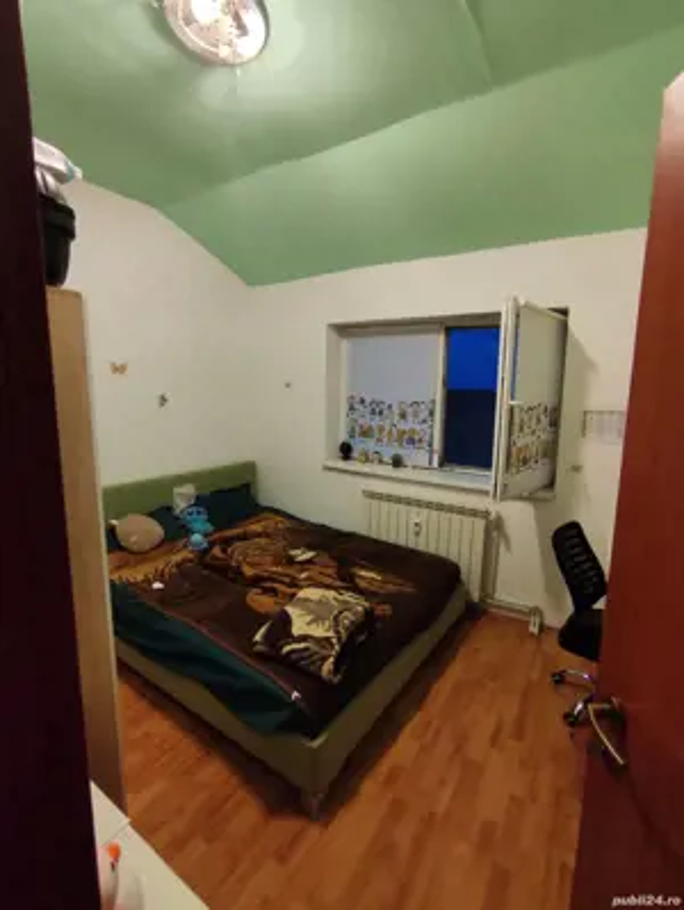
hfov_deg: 78.2
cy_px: 455
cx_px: 342
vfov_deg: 94.4
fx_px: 421
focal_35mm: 16
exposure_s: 1/50
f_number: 2.2
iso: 160
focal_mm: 1.65
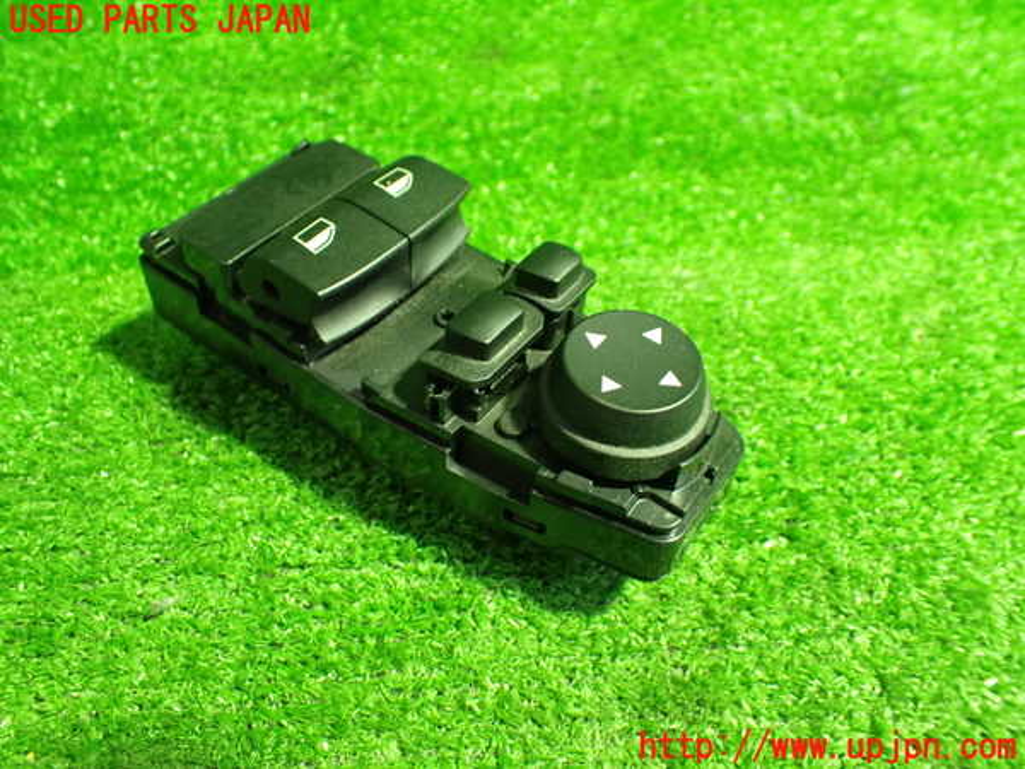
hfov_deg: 60.0
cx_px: 512
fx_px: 888
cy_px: 384
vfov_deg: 46.8
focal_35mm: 30
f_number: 2.3
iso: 800
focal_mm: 5.4
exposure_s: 1/40
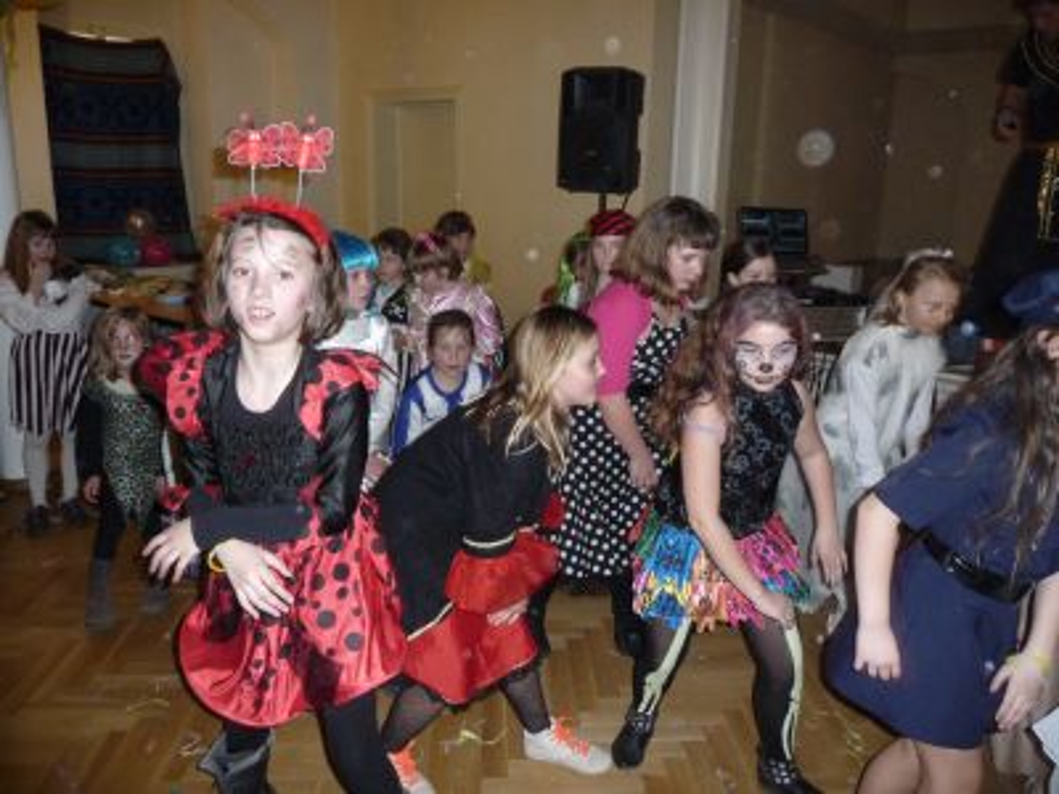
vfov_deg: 49.7
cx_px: 530
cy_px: 397
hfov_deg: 63.4
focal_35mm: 28
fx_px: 857
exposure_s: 1/30
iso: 320
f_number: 3.3
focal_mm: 4.7
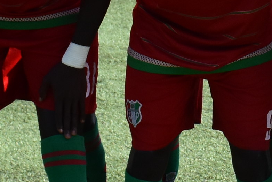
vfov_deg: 4.0
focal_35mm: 345
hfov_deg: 5.9
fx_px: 2607
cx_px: 322
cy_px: 8
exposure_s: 1/800
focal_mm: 40
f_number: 9
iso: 800
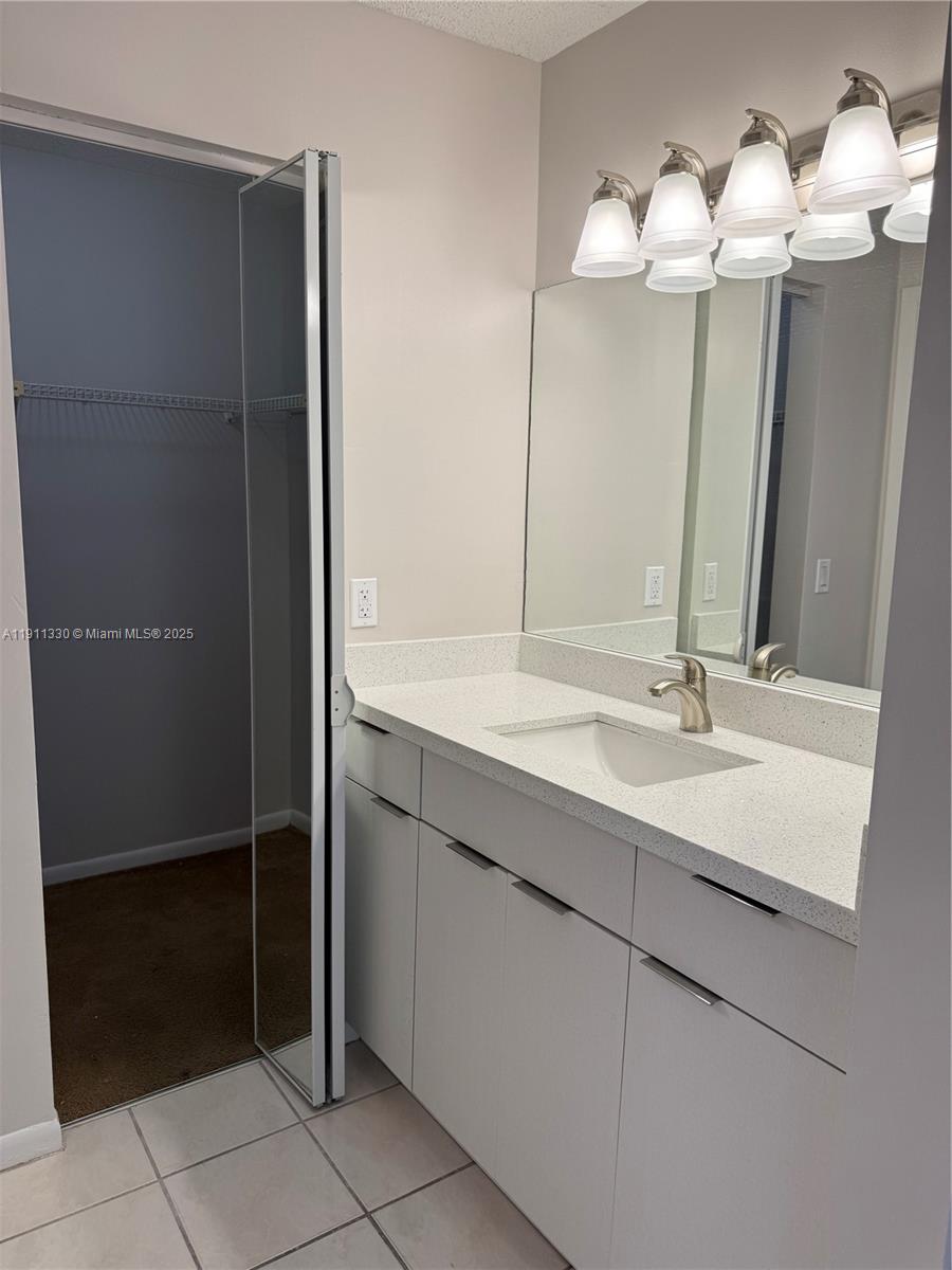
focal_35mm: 24
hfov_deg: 56.8
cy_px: 635
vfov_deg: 71.6
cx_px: 476
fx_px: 880
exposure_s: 1/164
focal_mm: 6.76
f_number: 1.78
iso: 64
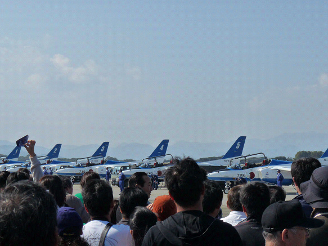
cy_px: 123
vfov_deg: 12.7
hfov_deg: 16.8
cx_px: 164
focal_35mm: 117
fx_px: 1108
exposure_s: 1/500
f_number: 8
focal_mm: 20.8
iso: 160
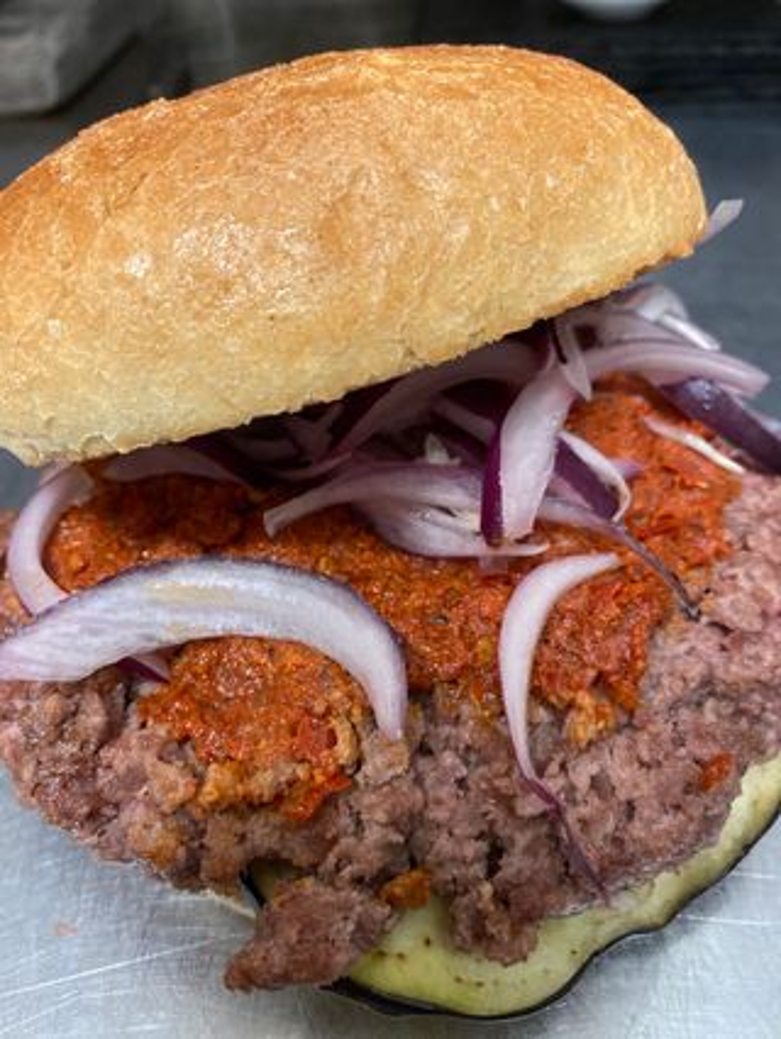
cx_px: 390
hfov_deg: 53.1
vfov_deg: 67.3
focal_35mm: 26
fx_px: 781
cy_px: 520
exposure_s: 1/50
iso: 400
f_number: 1.8
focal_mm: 4.25
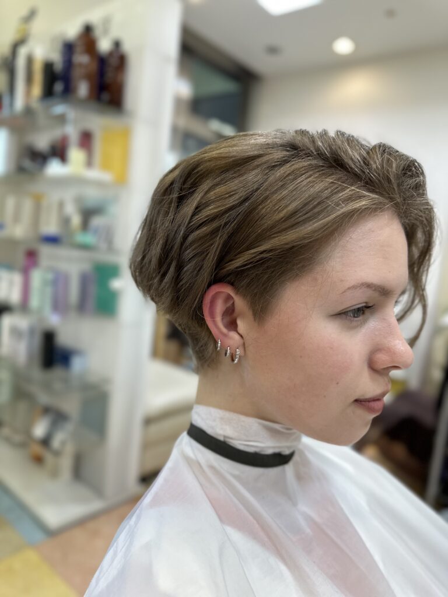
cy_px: 298
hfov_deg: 56.8
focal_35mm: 24
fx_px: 414
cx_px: 224
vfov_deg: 71.6
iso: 80
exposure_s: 1/100
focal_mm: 6.86
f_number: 1.78
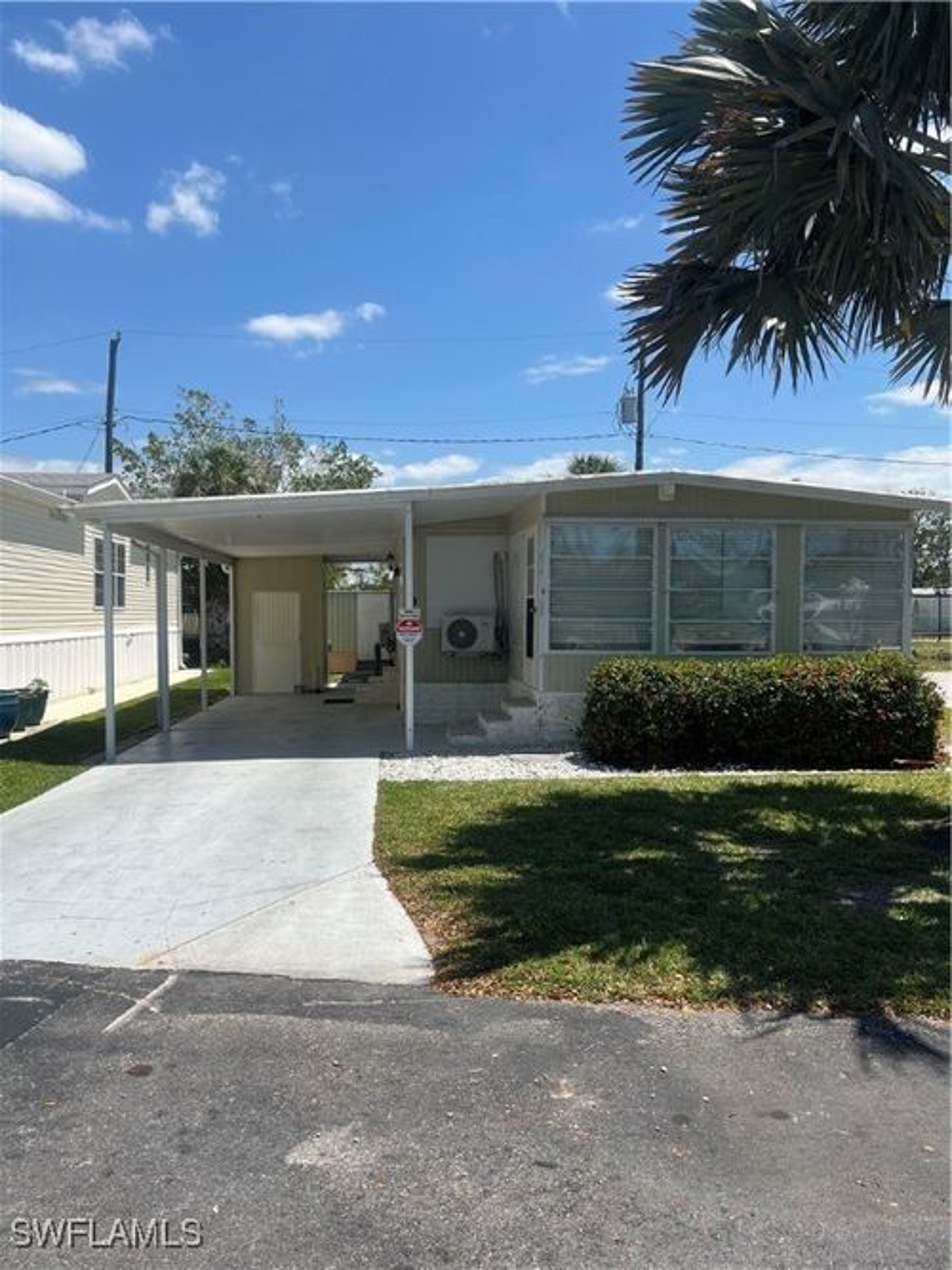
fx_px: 954
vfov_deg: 67.3
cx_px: 476
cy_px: 635
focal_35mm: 26
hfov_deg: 53.0
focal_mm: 5.7
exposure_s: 1/5076
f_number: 1.5
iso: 50
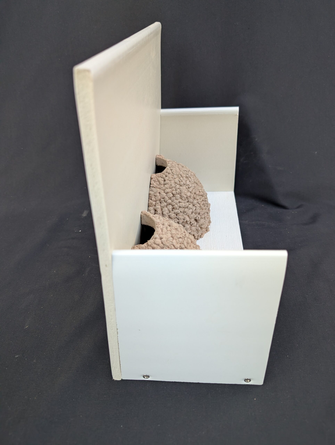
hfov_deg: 56.9
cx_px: 168
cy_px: 222
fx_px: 309
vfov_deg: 71.5
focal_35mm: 24
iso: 28
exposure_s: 1/23.8
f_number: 1.68
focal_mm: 6.9
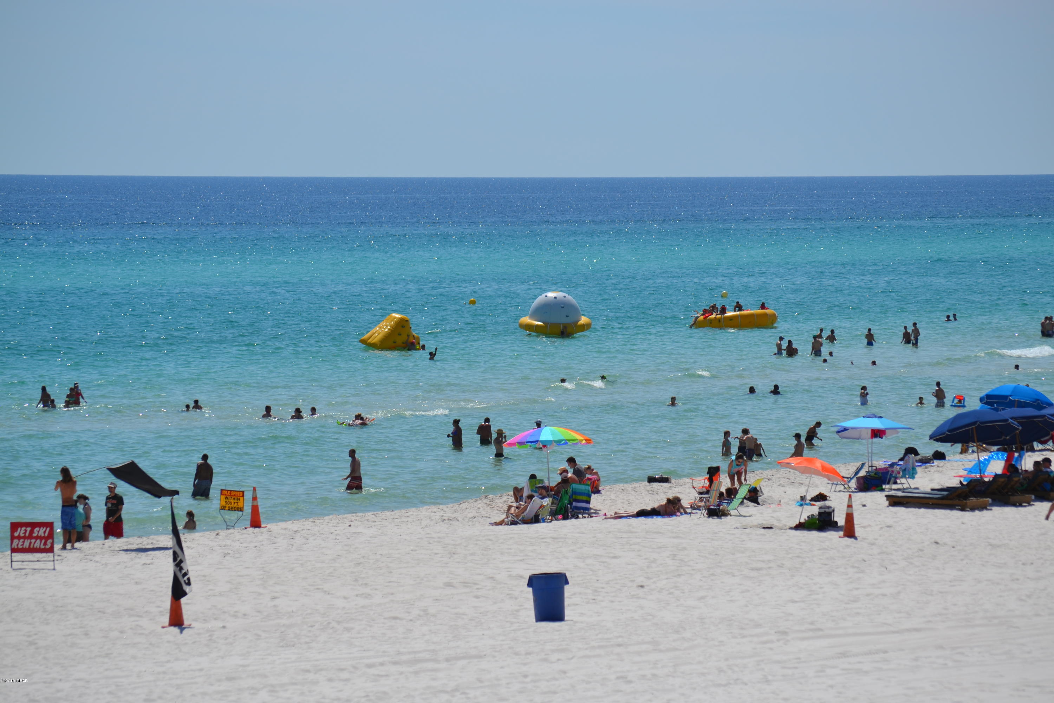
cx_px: 527
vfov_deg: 7.5
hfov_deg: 11.2
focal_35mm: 183
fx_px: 5357
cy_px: 352
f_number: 7.1
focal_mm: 122
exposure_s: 1/800
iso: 100
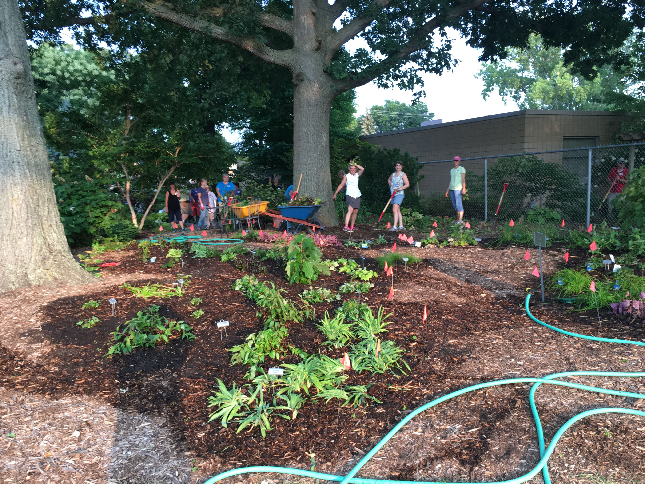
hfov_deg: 61.7
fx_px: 540
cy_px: 242
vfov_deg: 48.2
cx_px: 322
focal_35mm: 29
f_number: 2.2
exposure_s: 1/120
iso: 32
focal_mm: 4.15
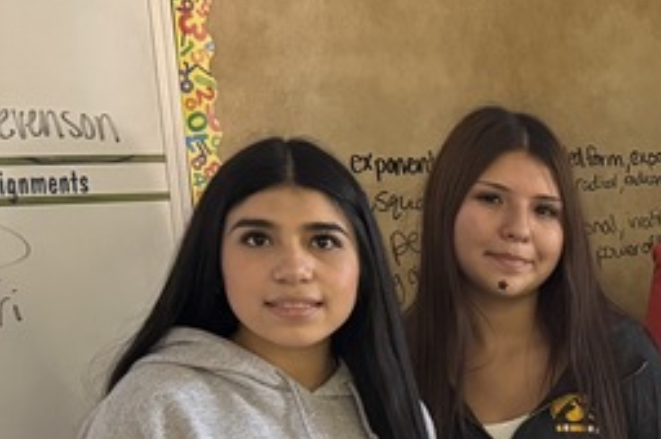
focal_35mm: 100
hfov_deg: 18.8
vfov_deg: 13.1
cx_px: 878
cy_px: 607
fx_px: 1834
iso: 640
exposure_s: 1/60
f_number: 1.78
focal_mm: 6.76
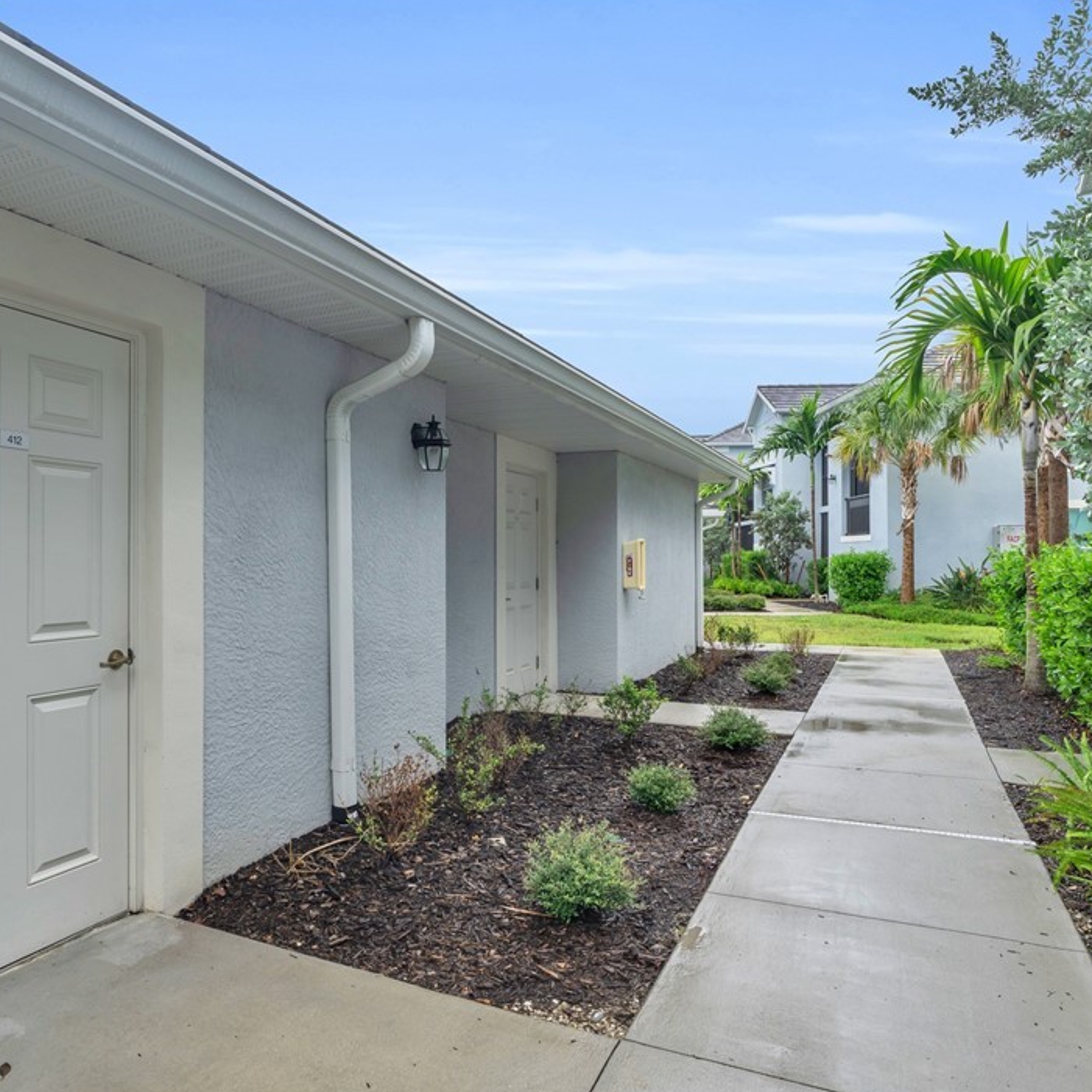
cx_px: 460
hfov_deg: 62.6
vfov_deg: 62.9
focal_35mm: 25
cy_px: 555
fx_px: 892
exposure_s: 1/320
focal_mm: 19
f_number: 9
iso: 200
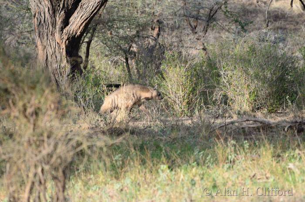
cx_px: 152
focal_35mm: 600
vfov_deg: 2.3
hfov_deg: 3.4
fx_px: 5071
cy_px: 101
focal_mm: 400
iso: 400
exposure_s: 1/400
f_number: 5.6
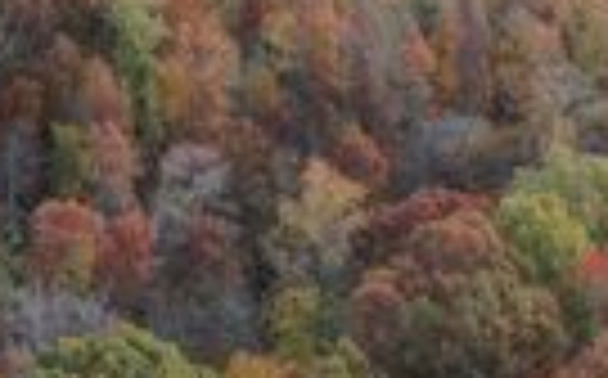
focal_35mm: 91
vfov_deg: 14.0
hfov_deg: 22.2
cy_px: -25
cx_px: 41
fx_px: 1506
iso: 100
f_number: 3.5
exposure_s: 1/80
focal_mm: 10.26
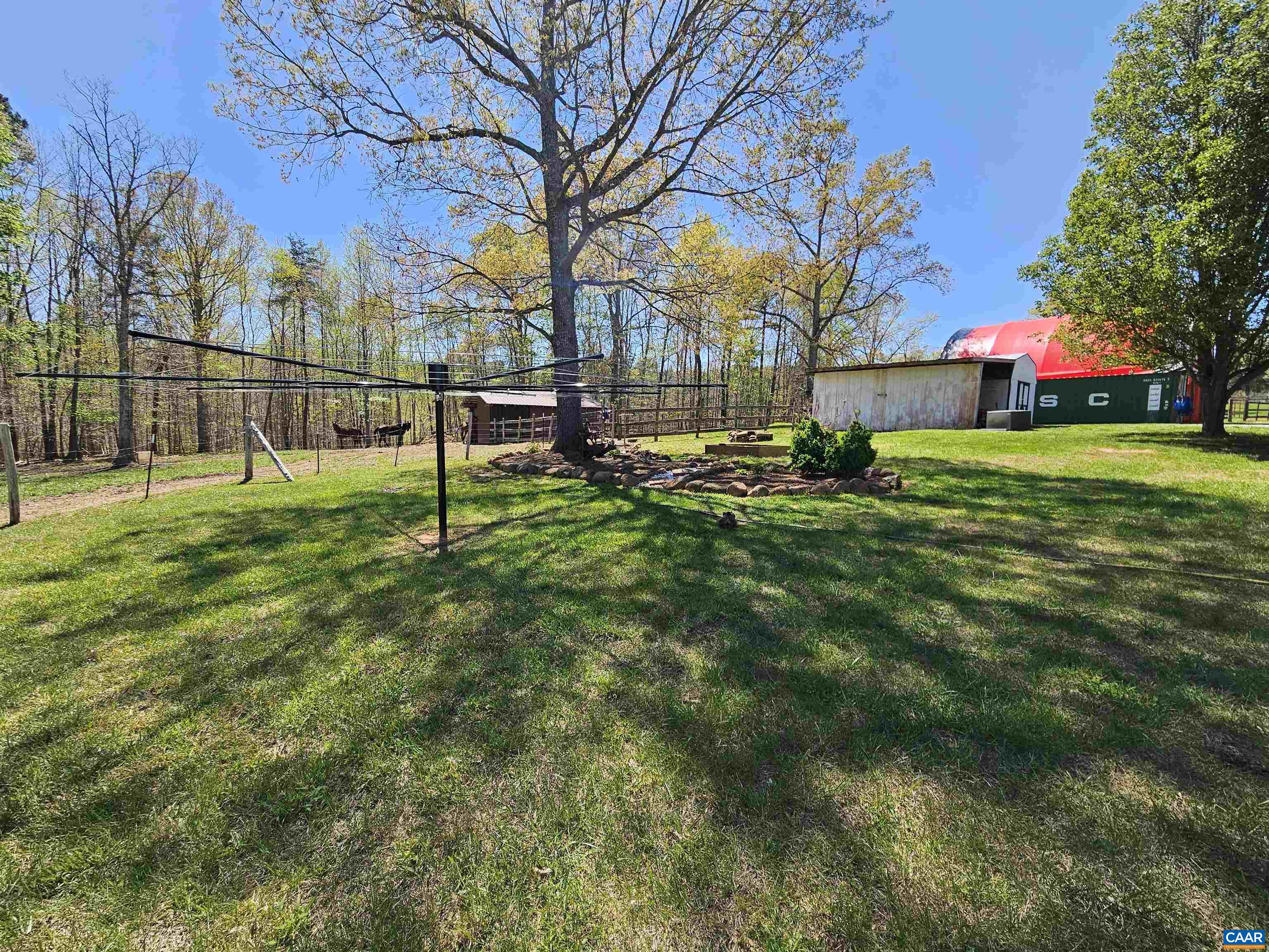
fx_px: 477
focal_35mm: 13
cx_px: 634
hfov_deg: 106.2
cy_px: 476
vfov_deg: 89.9
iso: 50
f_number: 2.2
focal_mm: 2.2
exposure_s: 1/841
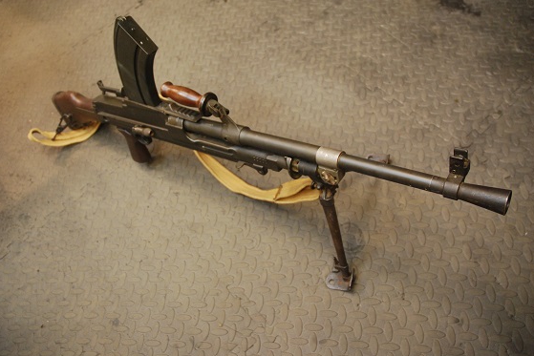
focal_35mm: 29
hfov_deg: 63.6
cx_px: 252
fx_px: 430
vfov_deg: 45.0
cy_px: 175
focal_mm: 18
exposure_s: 1/30
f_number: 3.5
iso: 800
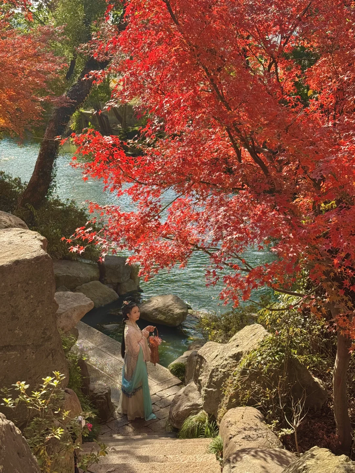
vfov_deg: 39.7
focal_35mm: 48
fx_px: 656
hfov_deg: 30.3
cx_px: 178
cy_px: 236
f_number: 1.78
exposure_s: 1/913
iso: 64
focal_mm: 6.76
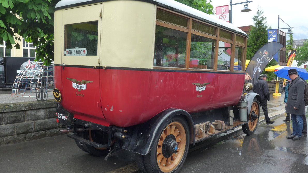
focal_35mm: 32
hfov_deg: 61.0
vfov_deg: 36.6
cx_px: 155
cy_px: 81
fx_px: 261
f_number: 2.8
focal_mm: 6
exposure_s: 1/100
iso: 125
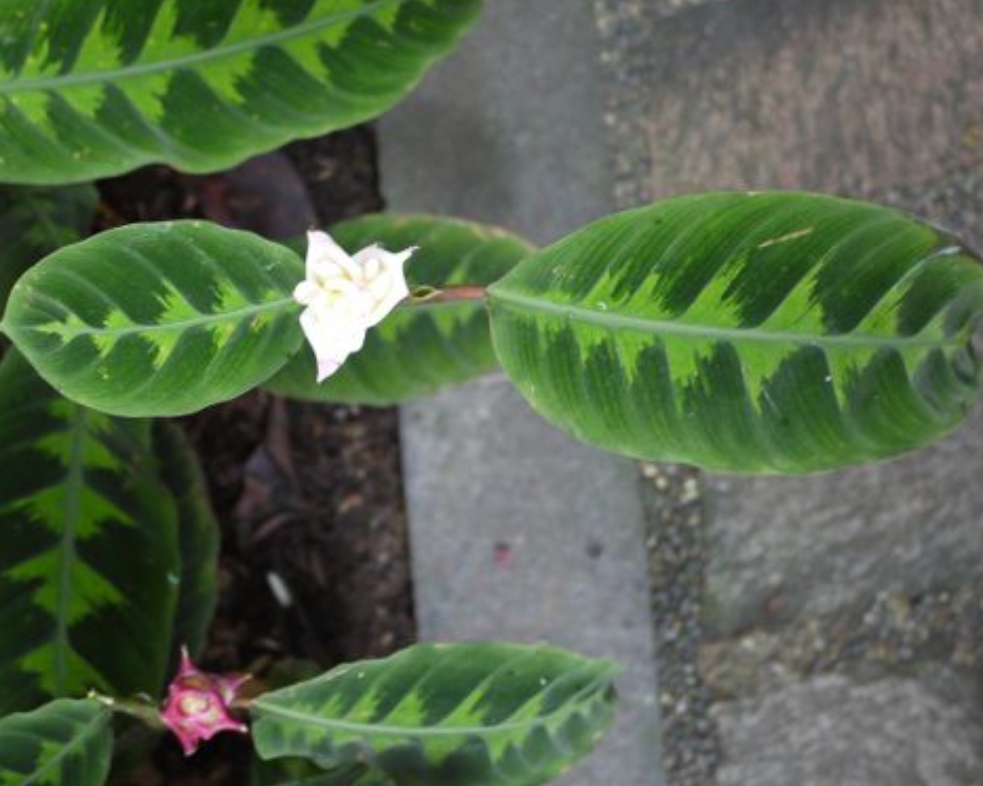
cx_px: 426
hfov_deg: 38.0
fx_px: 1426
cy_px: 384
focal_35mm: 49
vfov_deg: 30.8
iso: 250
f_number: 2.5
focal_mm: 14
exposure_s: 1/60
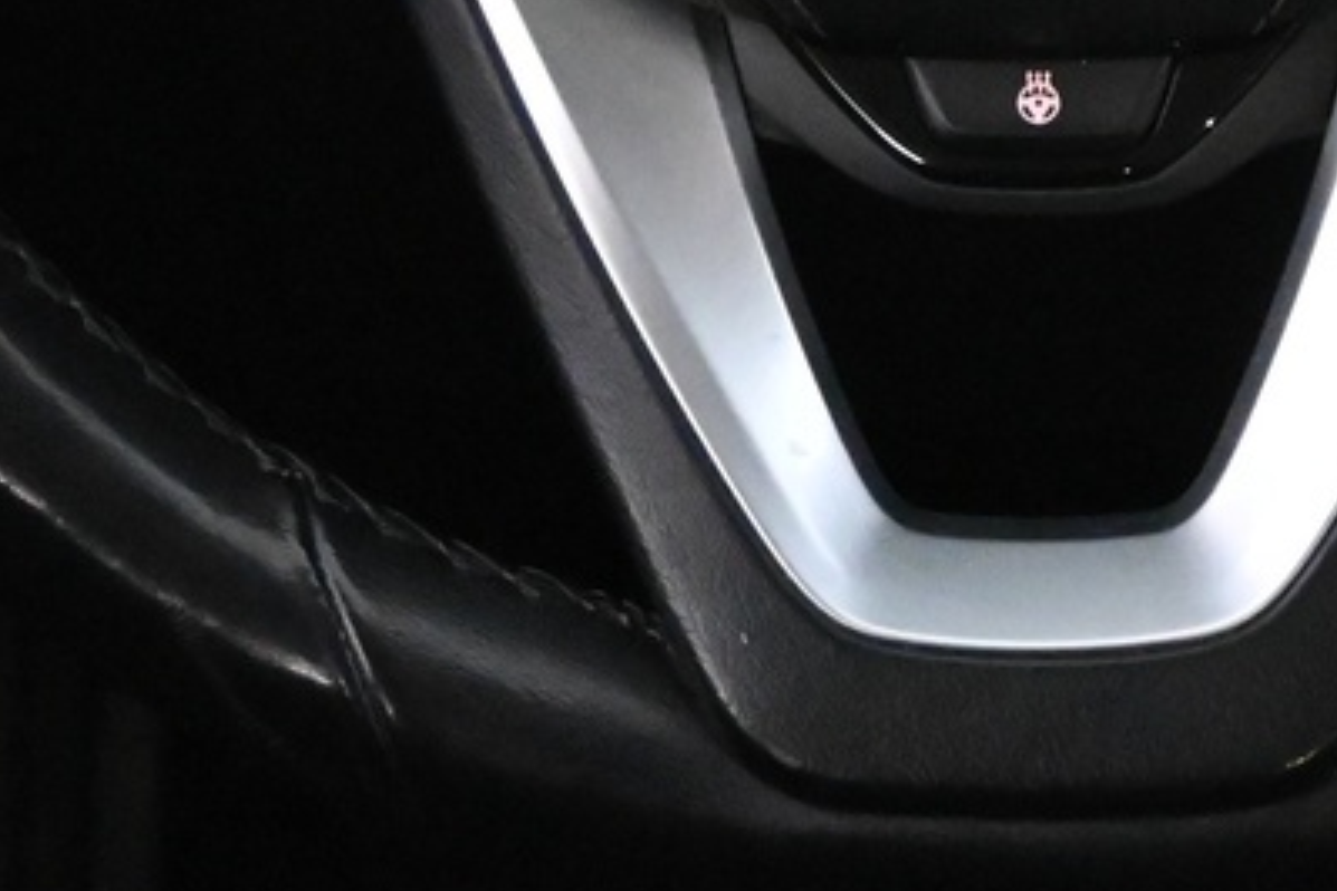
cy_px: -680
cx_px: 1076
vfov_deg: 8.8
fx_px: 5535
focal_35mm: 149
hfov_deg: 13.7
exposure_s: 1/40
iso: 8000
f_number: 4.2
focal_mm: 24.5
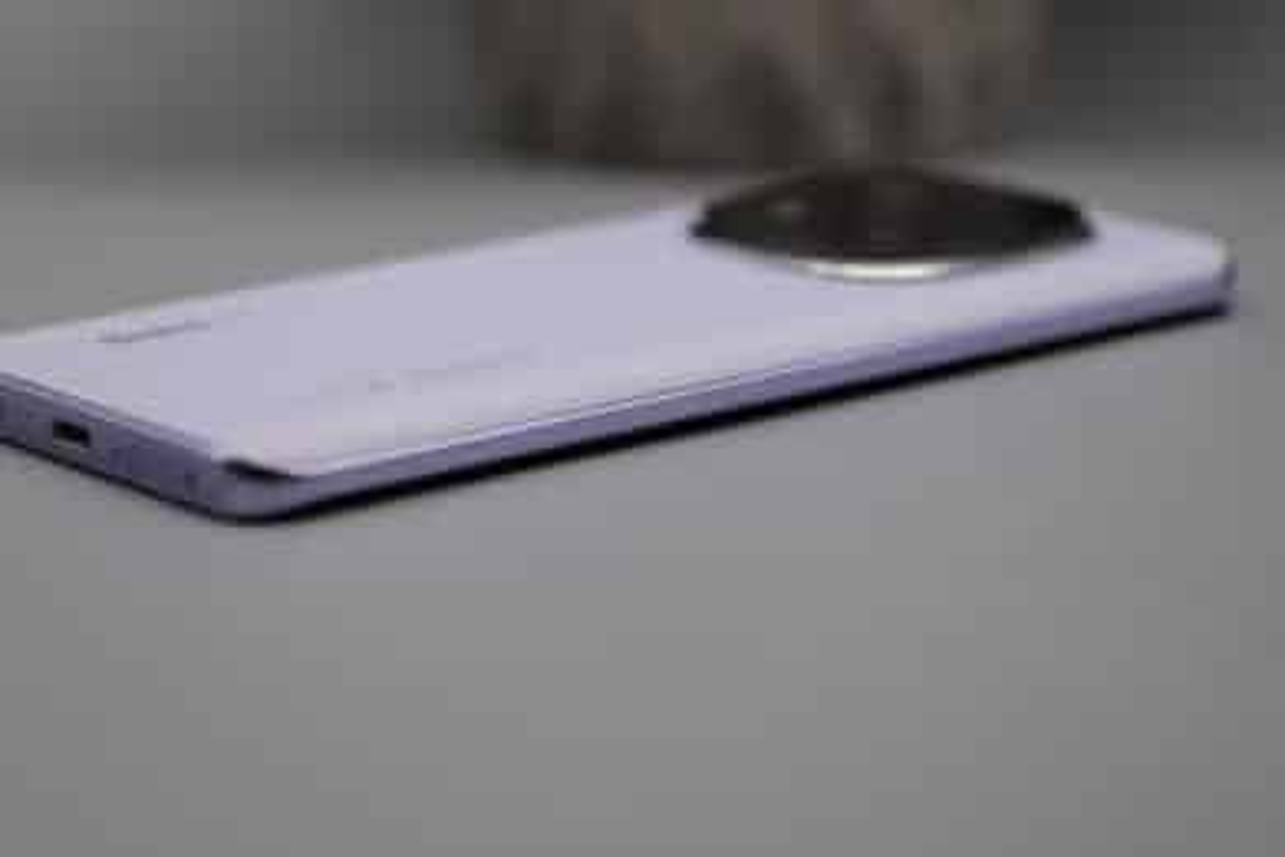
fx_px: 4105
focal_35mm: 115
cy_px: 428
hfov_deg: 17.8
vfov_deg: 11.9
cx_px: 642
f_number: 5.1
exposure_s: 1/125
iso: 160
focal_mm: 115
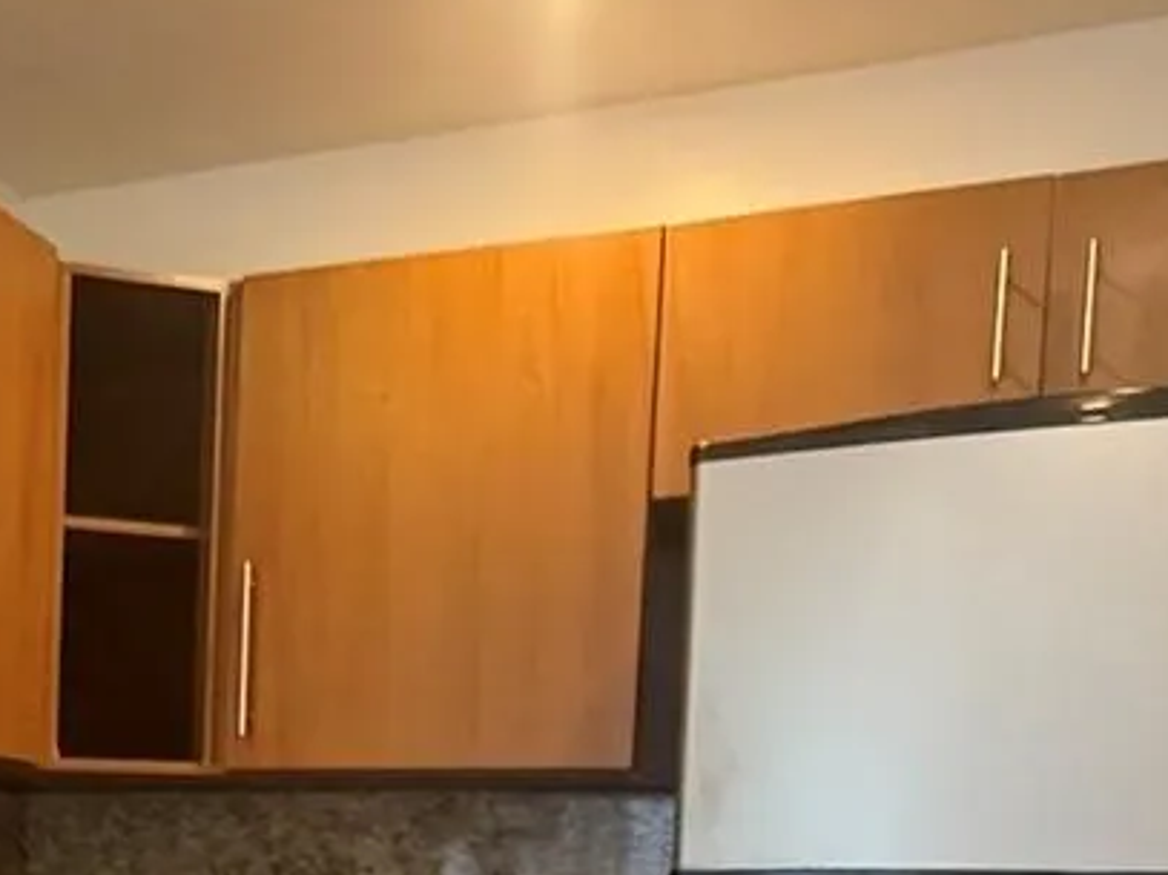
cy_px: 1041
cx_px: 83
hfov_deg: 32.9
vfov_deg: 24.2
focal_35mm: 55
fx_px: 1855
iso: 800
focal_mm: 2.22
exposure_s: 1/60
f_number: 2.2
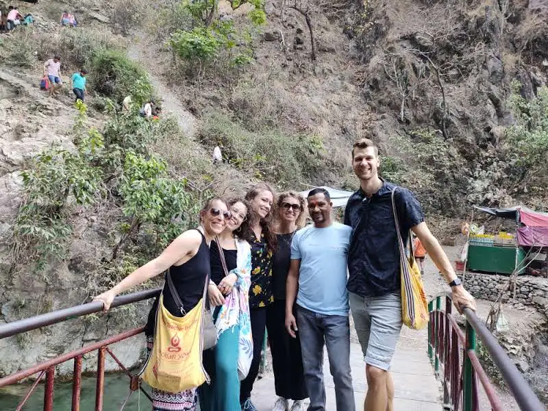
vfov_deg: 54.9
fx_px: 396
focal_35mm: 25
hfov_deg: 69.4
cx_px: 274
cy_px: 206
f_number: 1.79
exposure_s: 1/100
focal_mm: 4.74
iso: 205
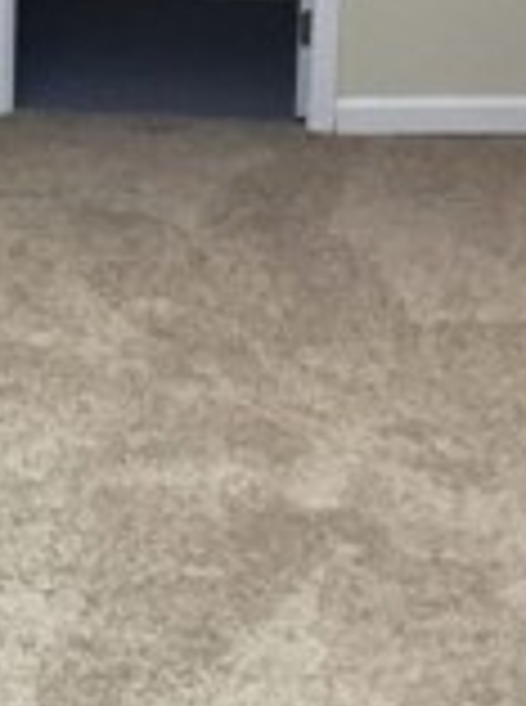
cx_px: -490
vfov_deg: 13.0
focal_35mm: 152
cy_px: 189
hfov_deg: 9.2
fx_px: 3092
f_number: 2.4
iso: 100
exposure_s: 1/30
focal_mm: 3.3
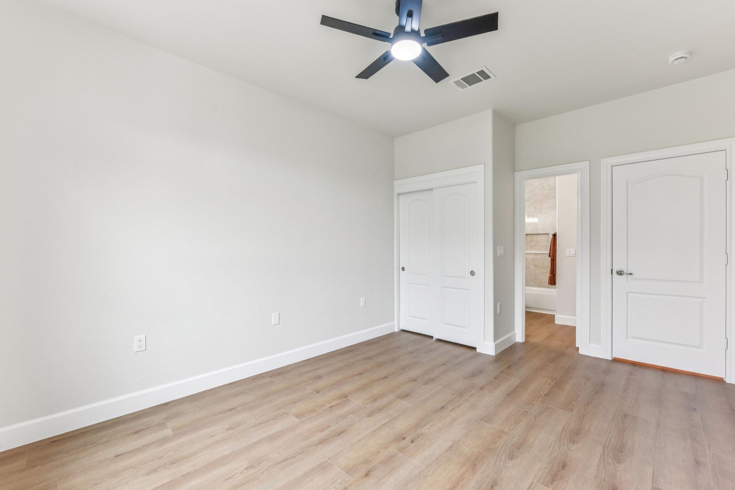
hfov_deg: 104.2
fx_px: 286
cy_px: 245
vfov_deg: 81.2
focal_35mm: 14
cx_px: 368
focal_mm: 14
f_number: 8
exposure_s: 1/25
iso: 400
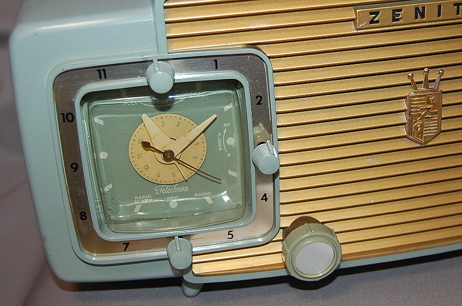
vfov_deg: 28.0
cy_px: 153
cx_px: 231
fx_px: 615
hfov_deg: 41.2
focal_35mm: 48
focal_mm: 32
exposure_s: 1/60
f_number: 4.5
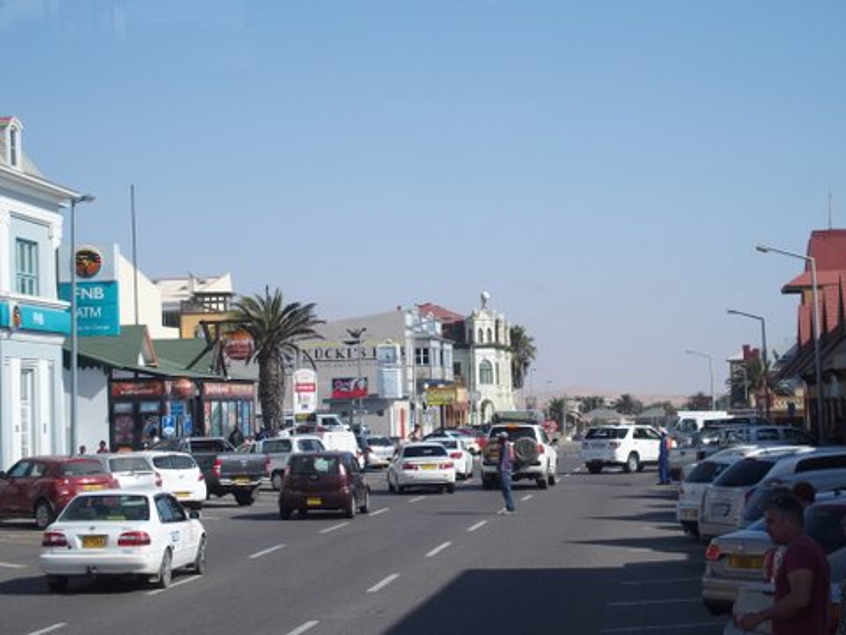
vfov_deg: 17.4
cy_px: 318
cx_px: 423
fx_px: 2077
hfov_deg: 23.0
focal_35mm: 85
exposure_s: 1/800
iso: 100
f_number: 3.5
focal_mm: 17.8
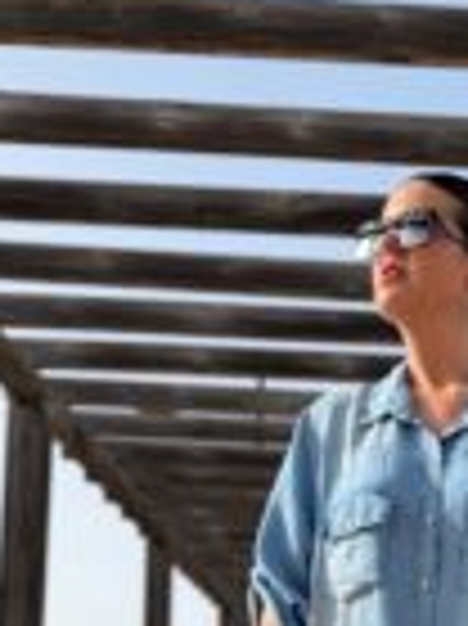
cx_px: 508
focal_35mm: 69
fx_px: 1246
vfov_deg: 26.2
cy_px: 671
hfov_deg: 20.3
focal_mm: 6.76
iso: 80
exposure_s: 1/3425
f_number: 1.78
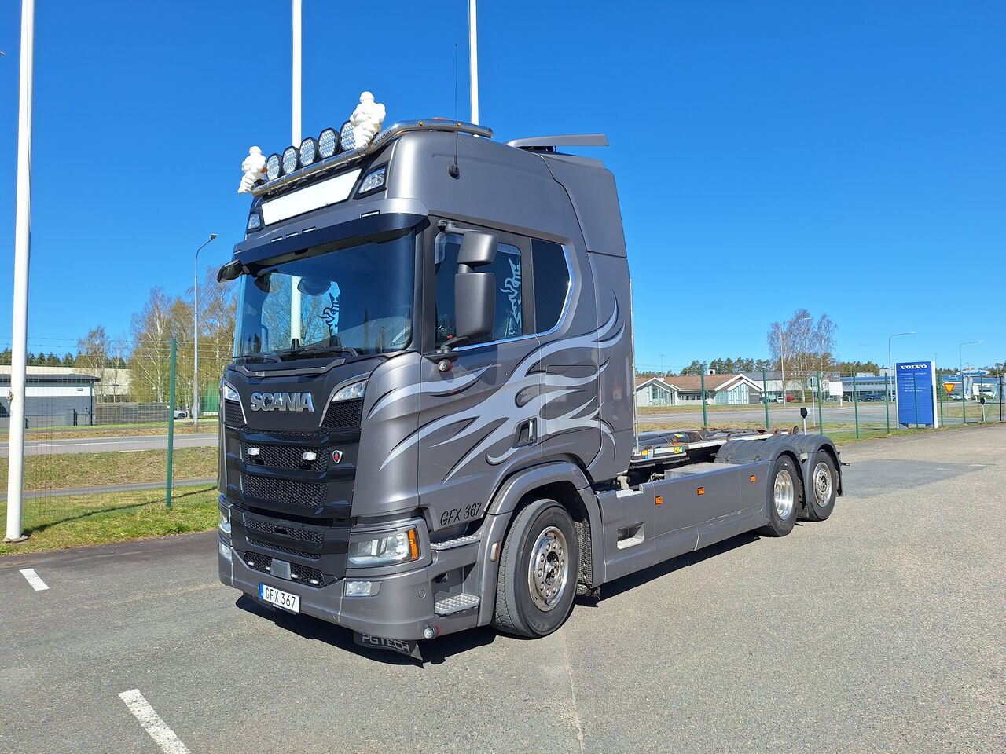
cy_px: 377
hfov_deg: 73.9
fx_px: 668
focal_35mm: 23
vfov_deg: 58.9
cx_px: 503
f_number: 1.8
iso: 40
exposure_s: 1/3175
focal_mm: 5.54
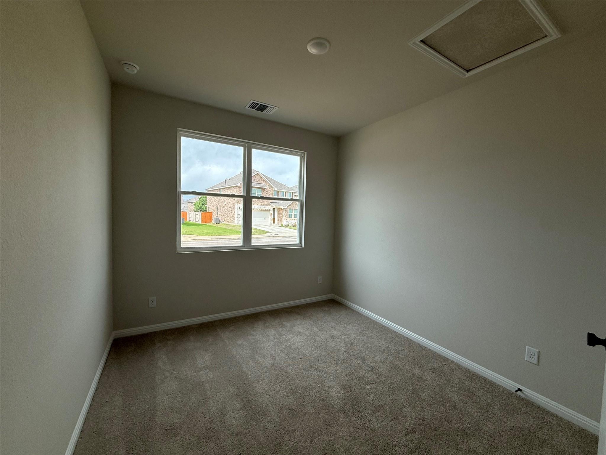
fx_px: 245
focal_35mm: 14
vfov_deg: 85.7
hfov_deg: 102.1
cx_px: 303
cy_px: 228
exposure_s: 1/416
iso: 64
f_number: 2.2
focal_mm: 2.22
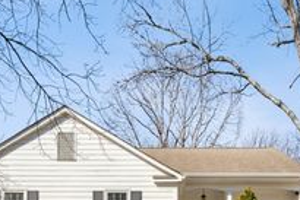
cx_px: 160
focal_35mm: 39
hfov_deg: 49.0
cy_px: 196
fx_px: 329
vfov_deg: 31.5
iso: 100
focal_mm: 16.2
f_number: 13
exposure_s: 1/80
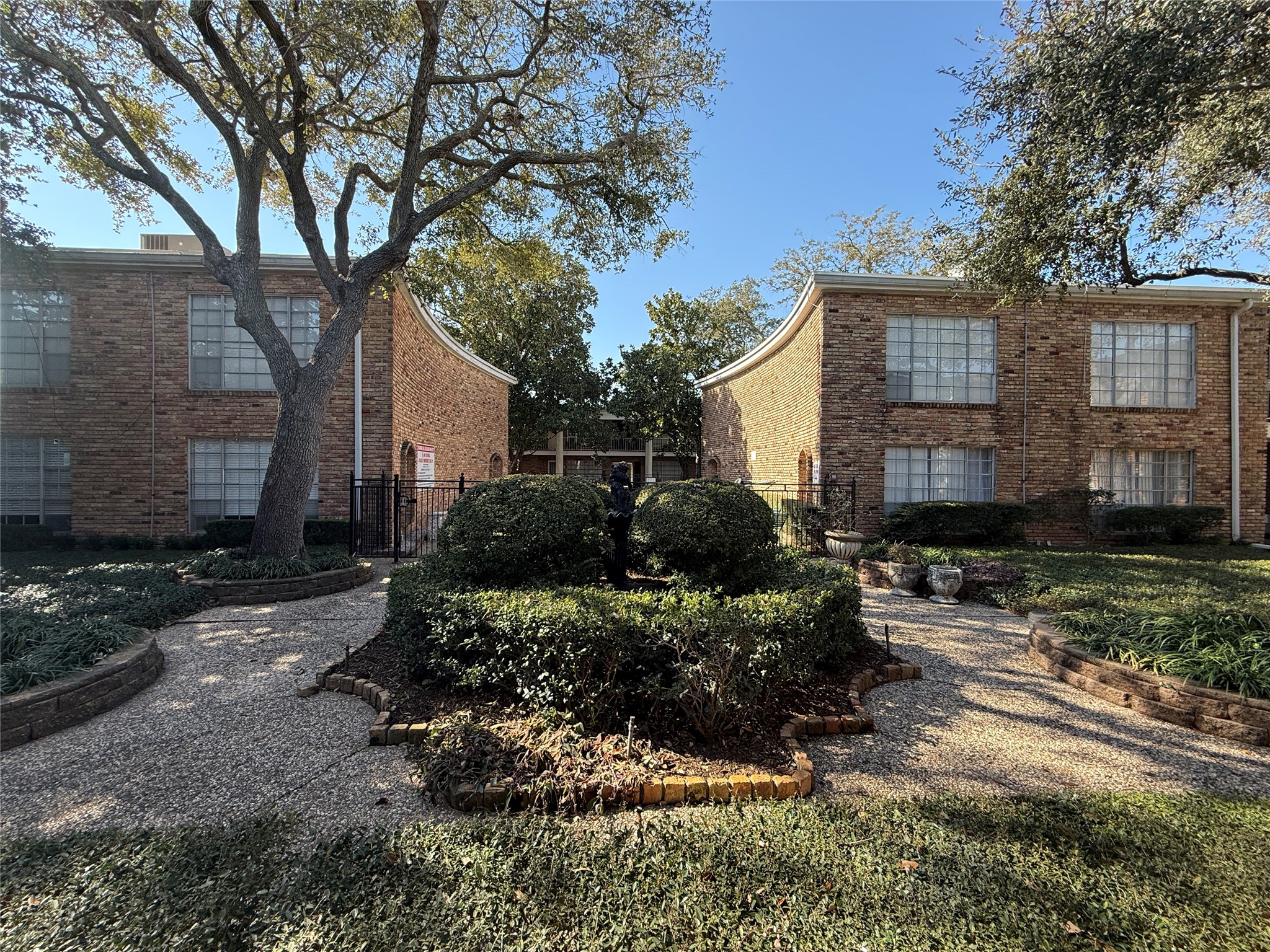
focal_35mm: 14
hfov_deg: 102.1
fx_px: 514
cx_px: 635
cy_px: 476
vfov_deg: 85.7
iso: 64
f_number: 2.2
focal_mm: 2.22
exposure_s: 1/398
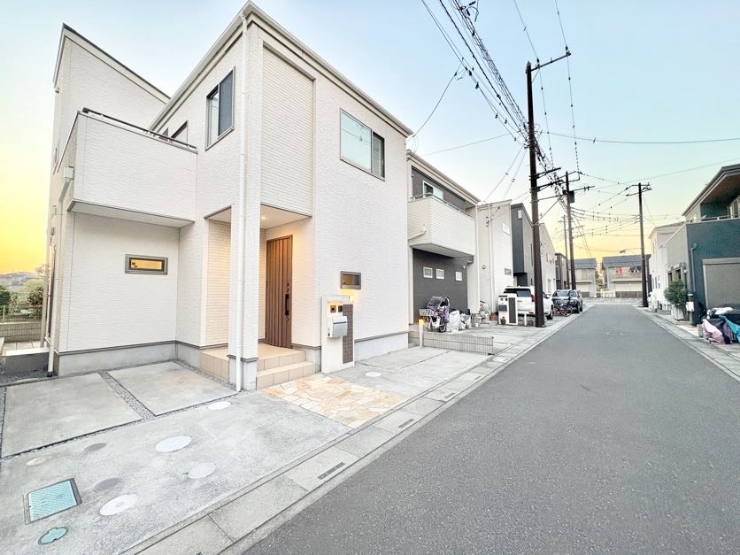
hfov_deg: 102.1
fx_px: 299
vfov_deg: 85.7
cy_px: 278
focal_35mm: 14
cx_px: 370
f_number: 2.2
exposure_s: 1/76
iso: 250
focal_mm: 2.22
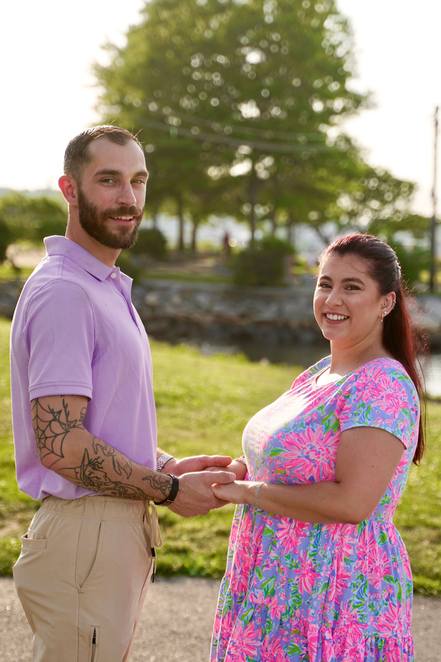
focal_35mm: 79
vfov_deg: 25.6
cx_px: 245
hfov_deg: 17.3
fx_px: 1451
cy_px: 399
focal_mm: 58
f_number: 2.8
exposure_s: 1/1000
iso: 100
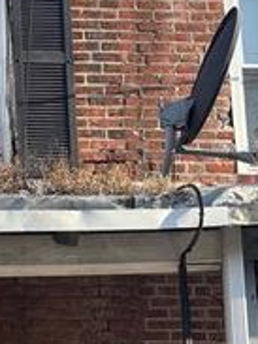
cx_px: -202
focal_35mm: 95
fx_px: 945
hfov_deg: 13.9
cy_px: 480
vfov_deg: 18.8
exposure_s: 1/1164
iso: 50
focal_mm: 5.96
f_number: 1.6
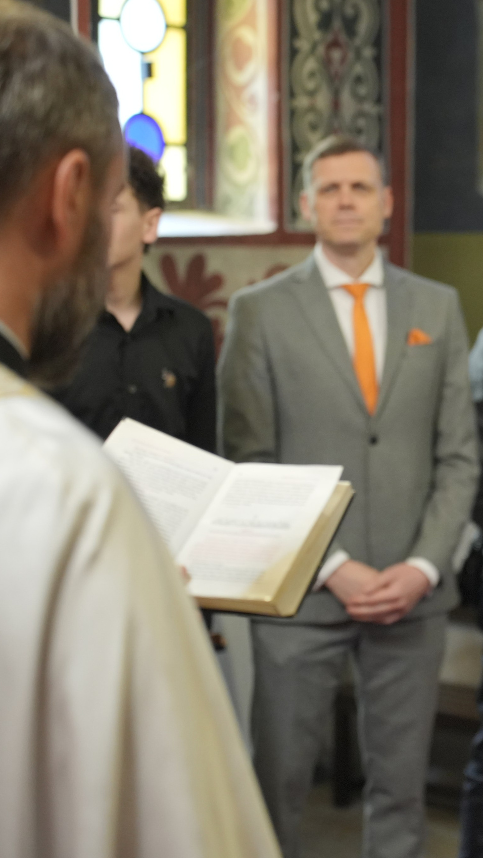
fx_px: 2299
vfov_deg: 21.1
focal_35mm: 101
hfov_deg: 11.8
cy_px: 430
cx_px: 538
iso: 3200
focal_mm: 64
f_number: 2.8
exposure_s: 1/125
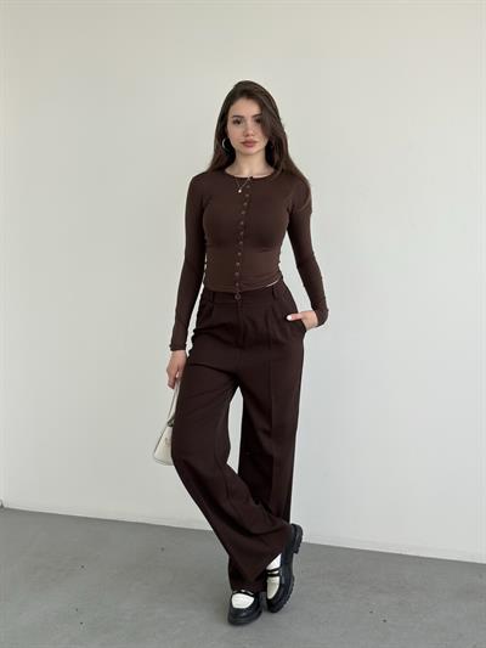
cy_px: 324
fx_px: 973
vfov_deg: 36.8
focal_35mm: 52
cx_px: 243
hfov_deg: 28.0
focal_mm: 5.96
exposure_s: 1/294
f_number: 1.6
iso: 32
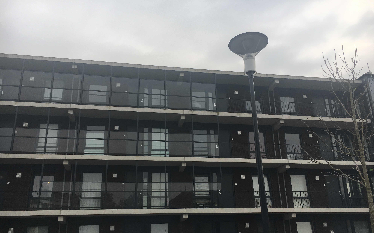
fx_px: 316
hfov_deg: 61.2
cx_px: 187
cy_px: 137
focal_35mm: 31
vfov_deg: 40.5
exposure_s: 1/405
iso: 25
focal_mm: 4.15
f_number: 2.2
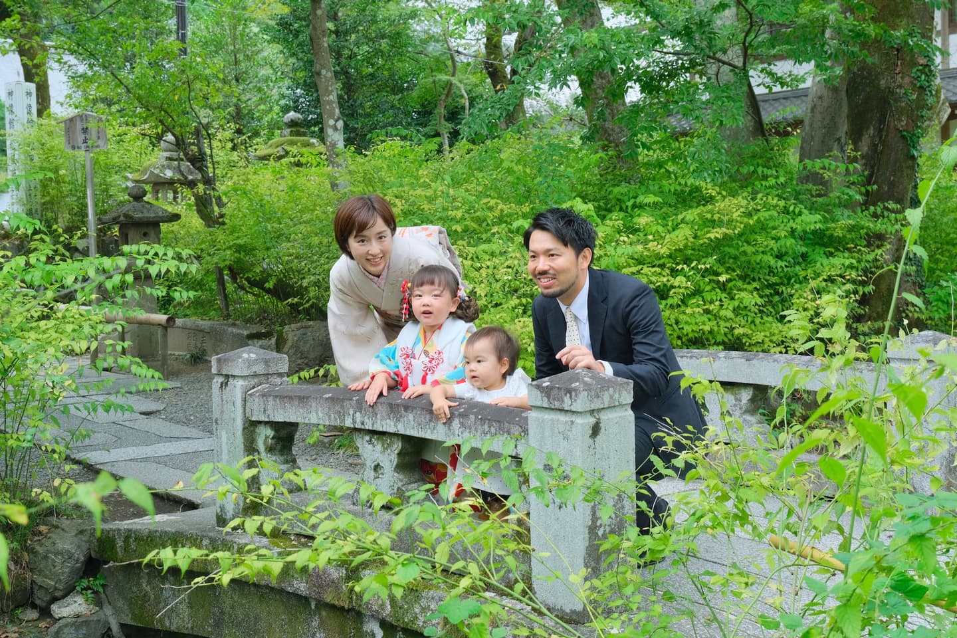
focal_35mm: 46
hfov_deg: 42.7
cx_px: 478
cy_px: 319
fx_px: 1223
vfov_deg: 29.2
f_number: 7.1
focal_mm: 30.8
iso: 800
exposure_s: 1/100
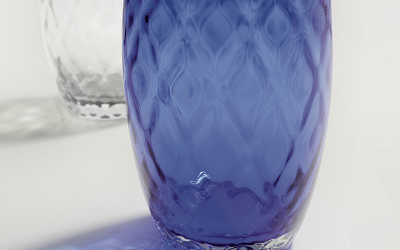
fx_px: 739
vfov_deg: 19.1
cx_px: 201
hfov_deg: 30.3
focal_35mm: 68
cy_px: 71
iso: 400
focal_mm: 29
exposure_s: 1/100
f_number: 5
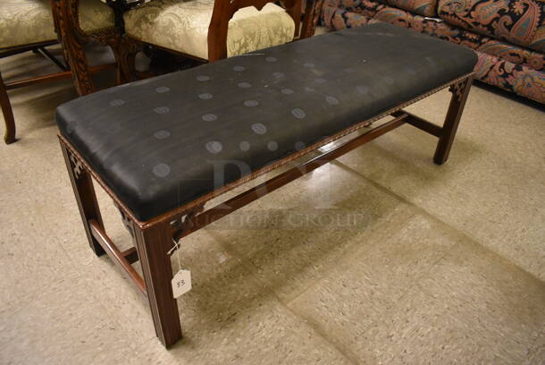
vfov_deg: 48.0
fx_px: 409
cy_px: 182
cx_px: 272
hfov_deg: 67.3
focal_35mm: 27
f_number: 3.5
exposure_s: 1/125
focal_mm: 18
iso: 3600
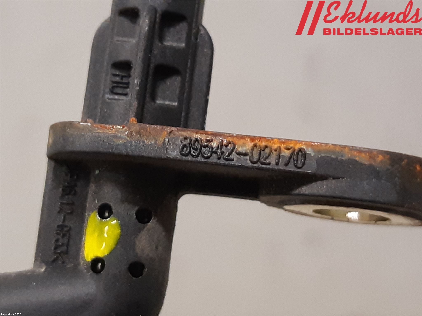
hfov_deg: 67.3
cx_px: 211
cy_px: 158
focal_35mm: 26
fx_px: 317
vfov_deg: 53.1
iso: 250
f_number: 1.7
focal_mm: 3.93
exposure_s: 1/50
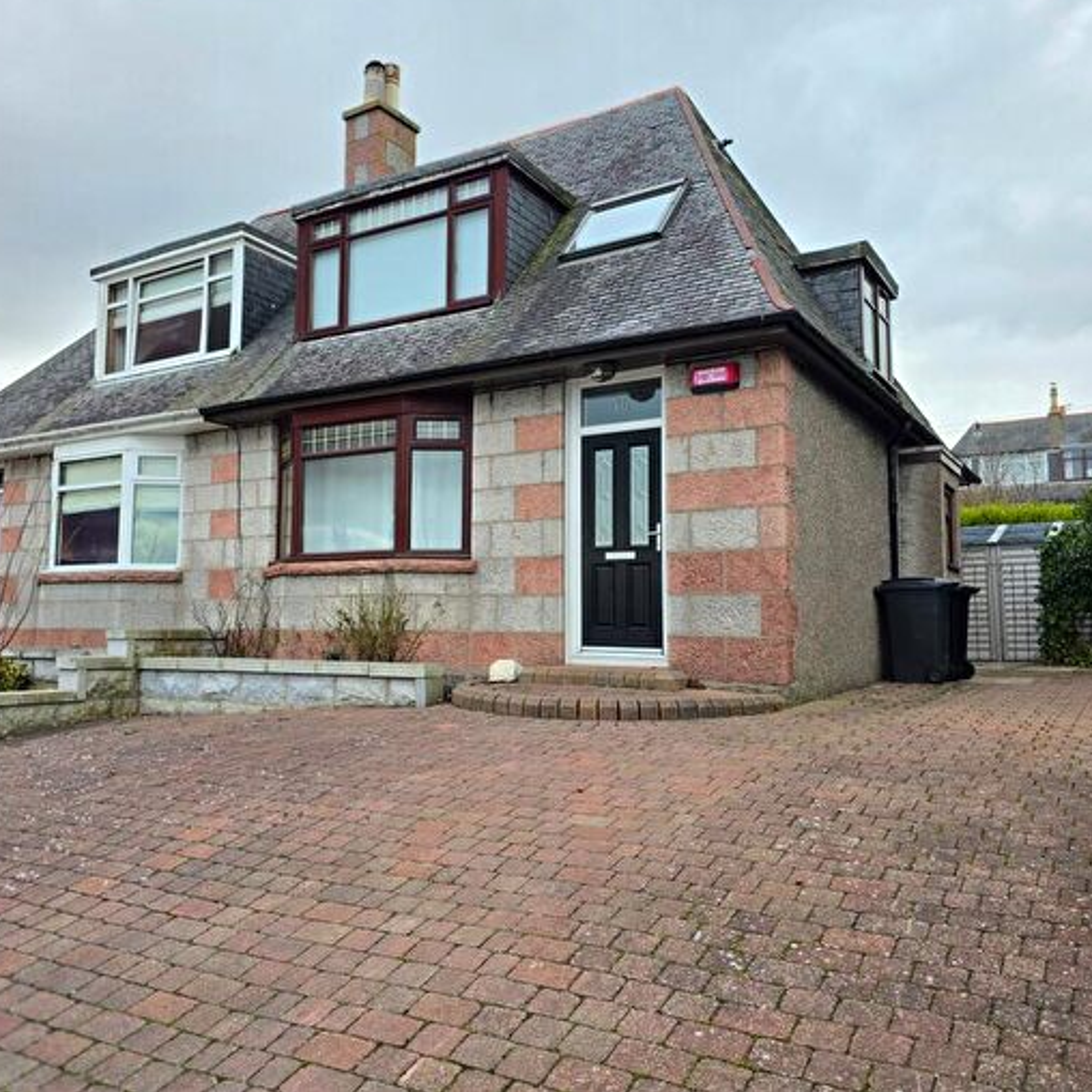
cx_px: 447
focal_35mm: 28
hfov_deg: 56.9
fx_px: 999
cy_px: 532
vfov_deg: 57.3
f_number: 1.7
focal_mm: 6.3
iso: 20
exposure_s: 1/66
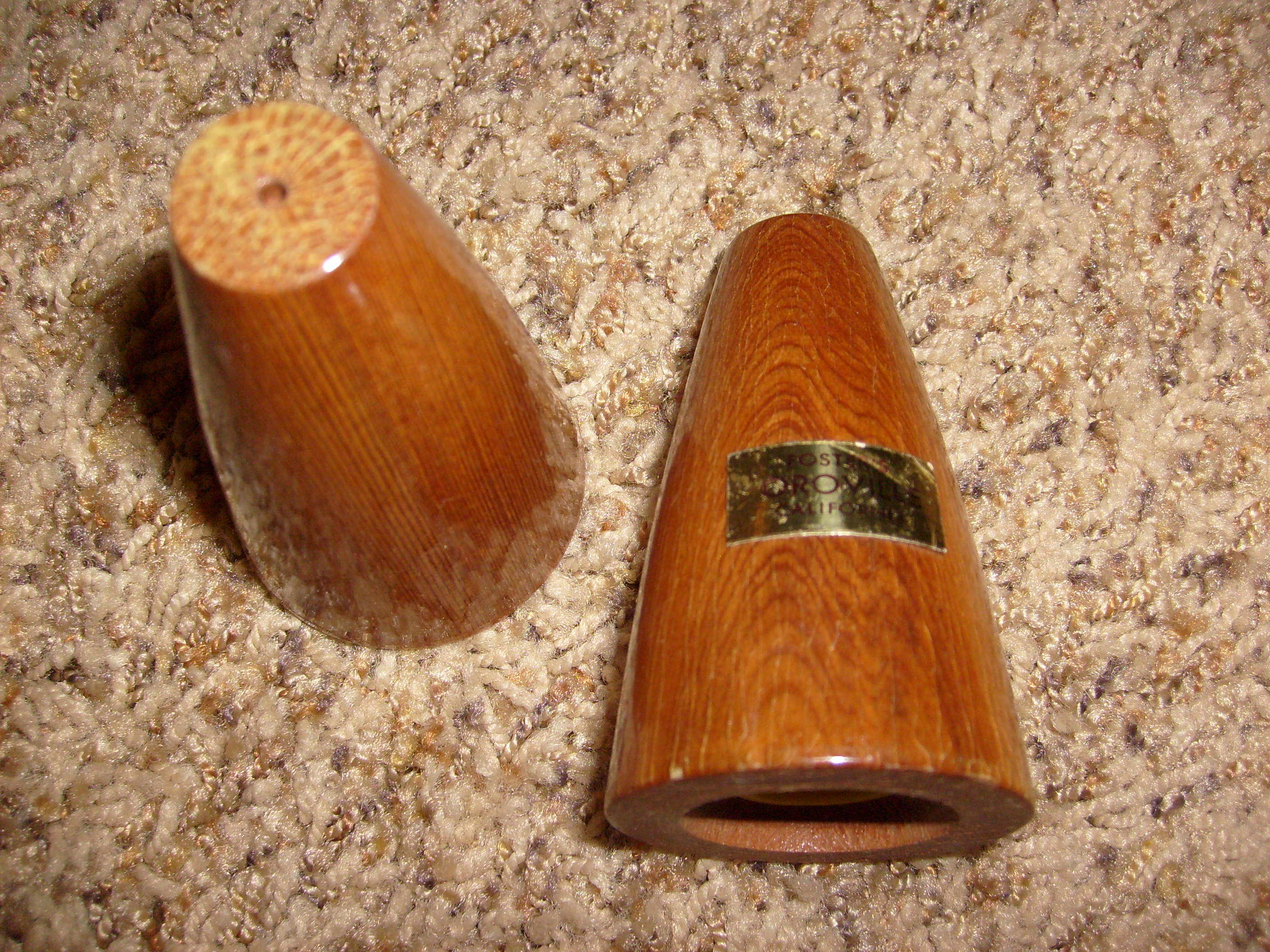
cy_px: 476
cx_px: 635
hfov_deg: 52.6
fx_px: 1284
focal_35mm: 35
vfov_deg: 40.7
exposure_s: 1/45
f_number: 2.8
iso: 100
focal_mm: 5.8
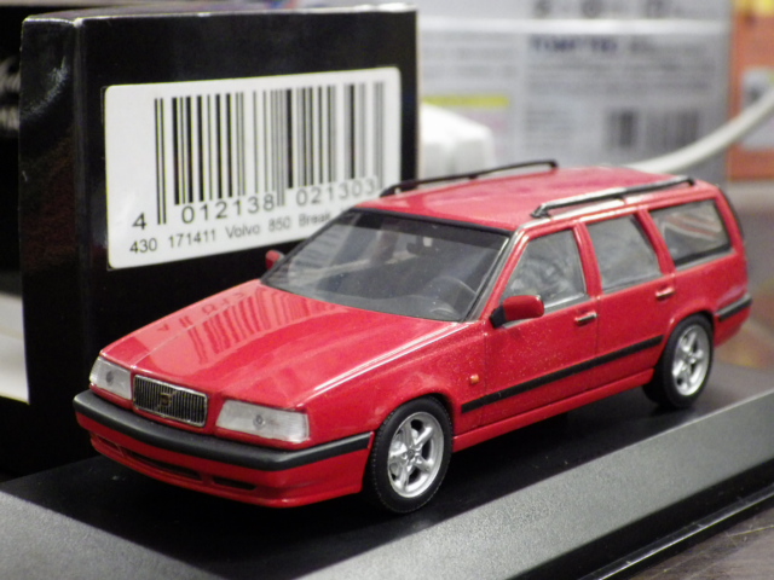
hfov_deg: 27.4
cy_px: 290
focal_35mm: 71
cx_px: 387
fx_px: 1588
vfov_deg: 20.7
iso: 1000
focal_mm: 12.8
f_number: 4.2
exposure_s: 1/25
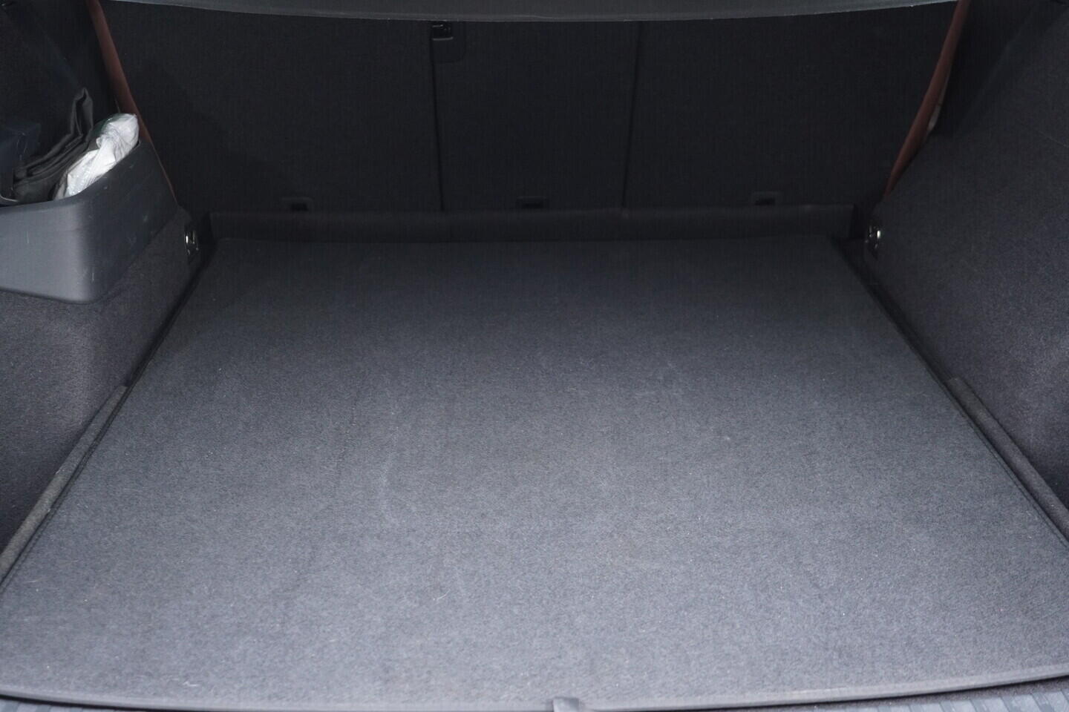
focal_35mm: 36
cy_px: 356
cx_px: 534
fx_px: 1069
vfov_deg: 36.9
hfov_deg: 53.1
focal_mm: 24
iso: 1600
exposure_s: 1/40
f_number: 2.8
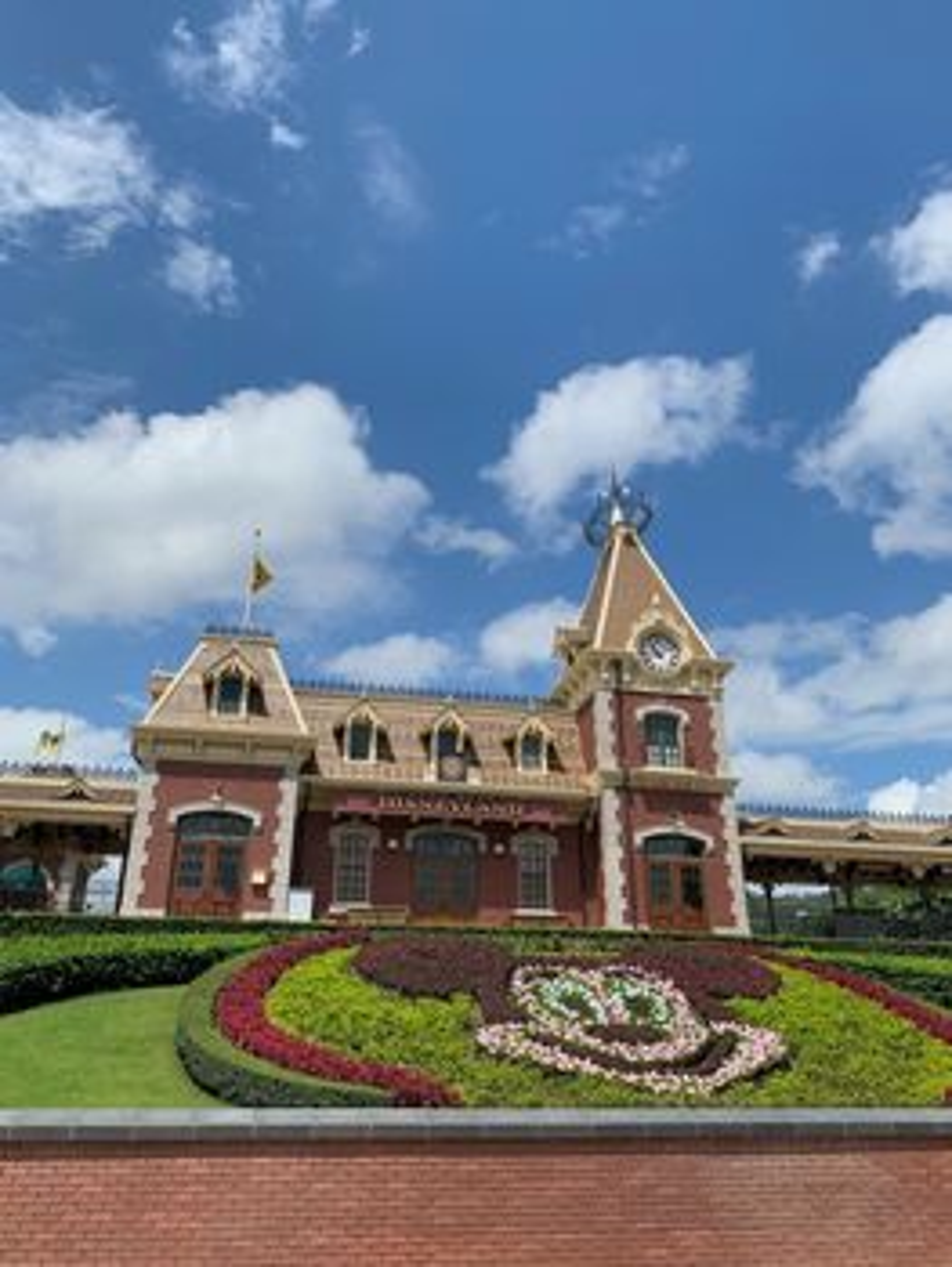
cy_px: 634
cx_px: 476
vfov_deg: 67.3
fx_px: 952
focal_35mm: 26
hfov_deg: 53.1
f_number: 1.8
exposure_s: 1/3185
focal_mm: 4.25
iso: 25
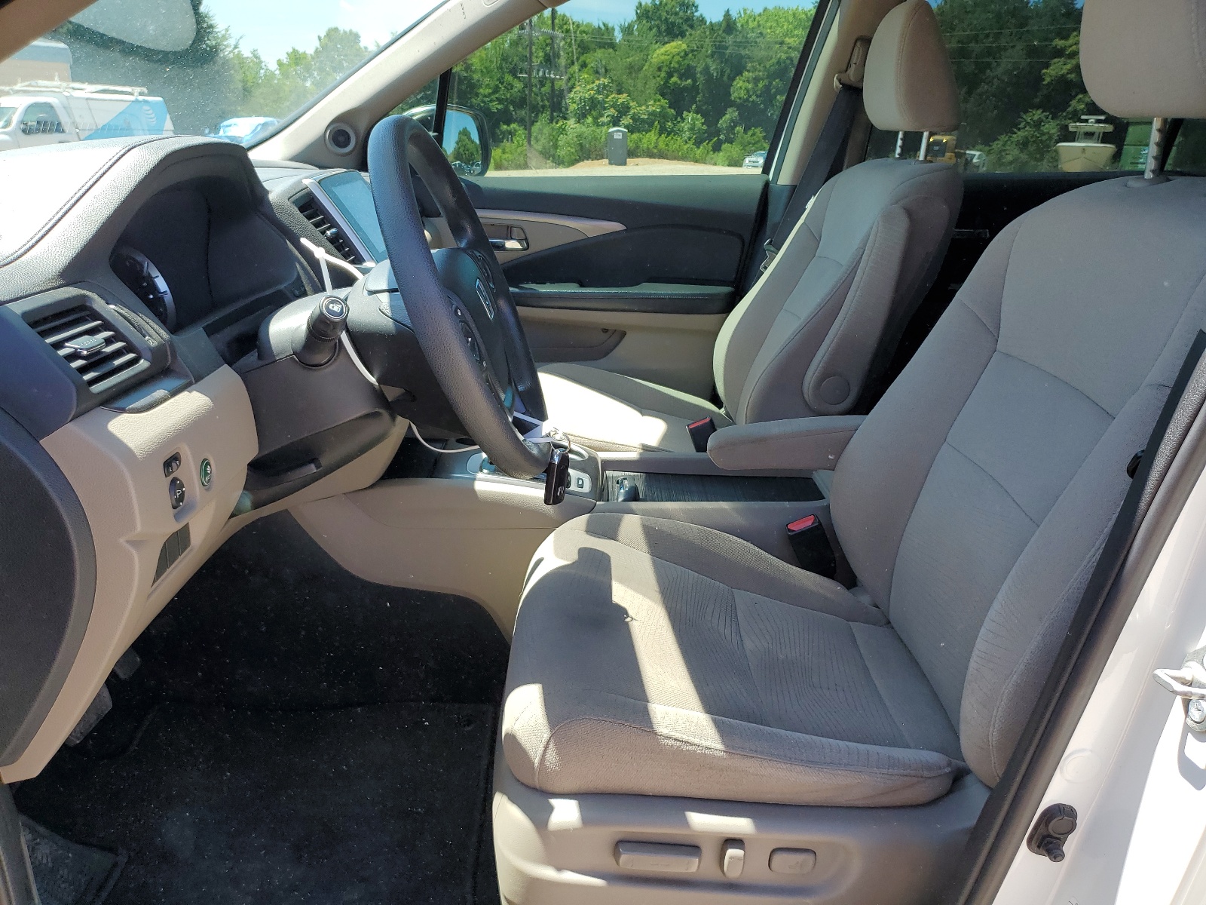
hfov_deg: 67.3
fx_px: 906
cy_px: 452
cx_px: 603
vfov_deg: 53.1
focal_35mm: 26
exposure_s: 1/588
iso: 50
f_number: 1.5
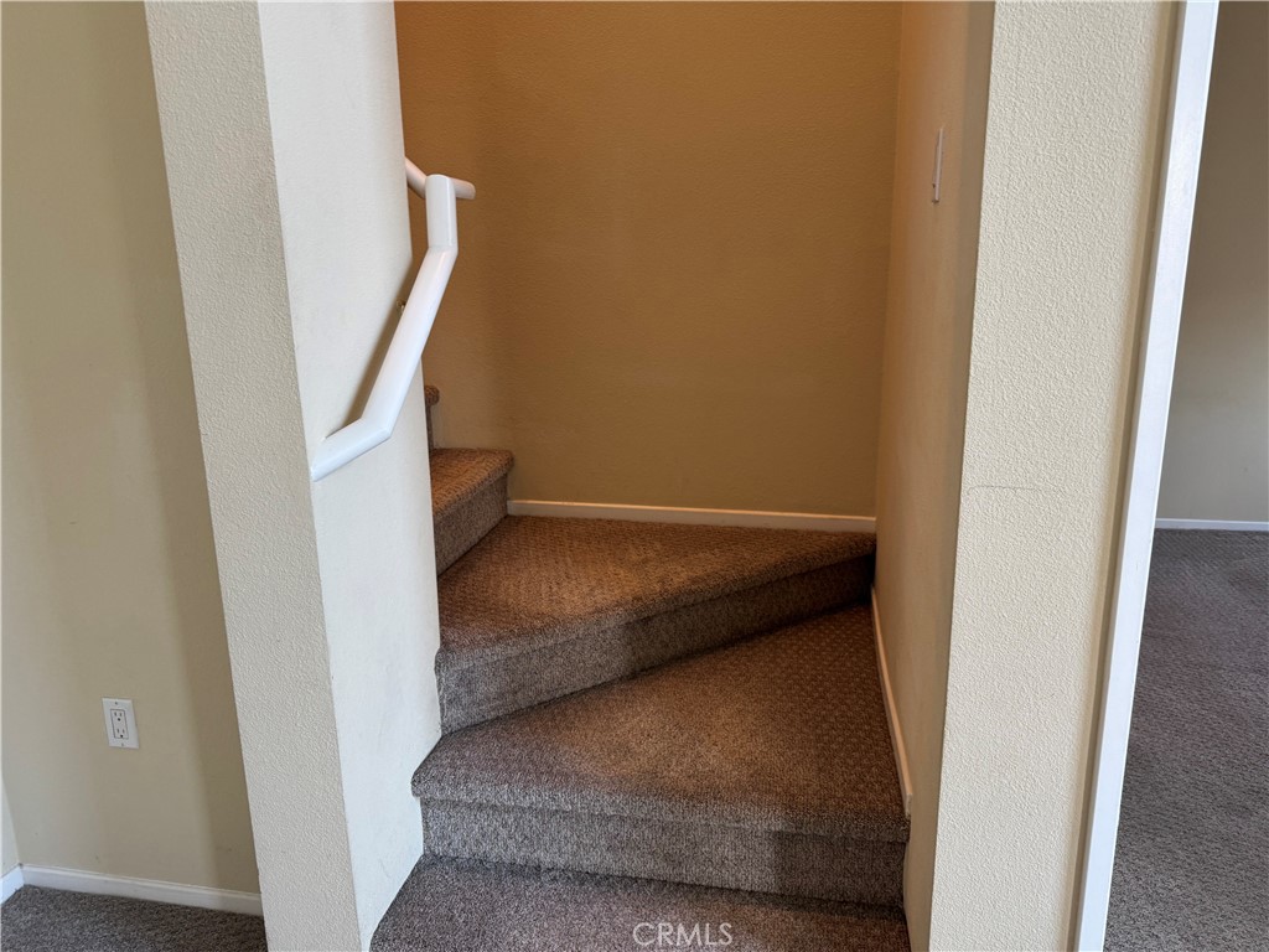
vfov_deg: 56.8
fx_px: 880
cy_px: 476
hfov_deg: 71.6
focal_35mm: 24
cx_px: 634
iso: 160
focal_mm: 6.76
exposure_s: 1/60
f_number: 1.78
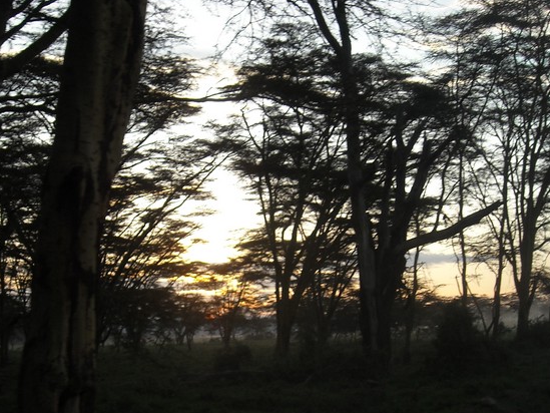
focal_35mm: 51
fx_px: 810
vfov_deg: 28.3
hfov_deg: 37.3
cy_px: 296
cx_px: 218
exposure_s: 1/250
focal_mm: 5.7
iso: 104
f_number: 2.8
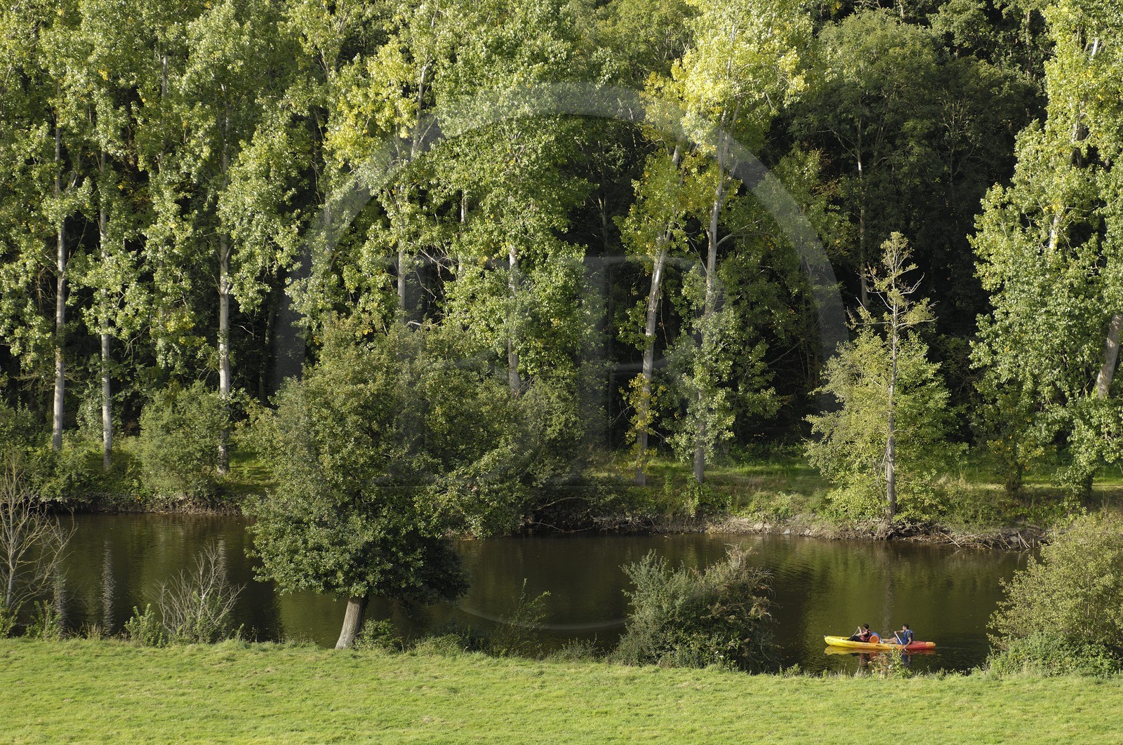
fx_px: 3037
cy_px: 372
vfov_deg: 14.0
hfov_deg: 20.9
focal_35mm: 98
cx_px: 562
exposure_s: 1/160
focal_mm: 65
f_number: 3.8
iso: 100
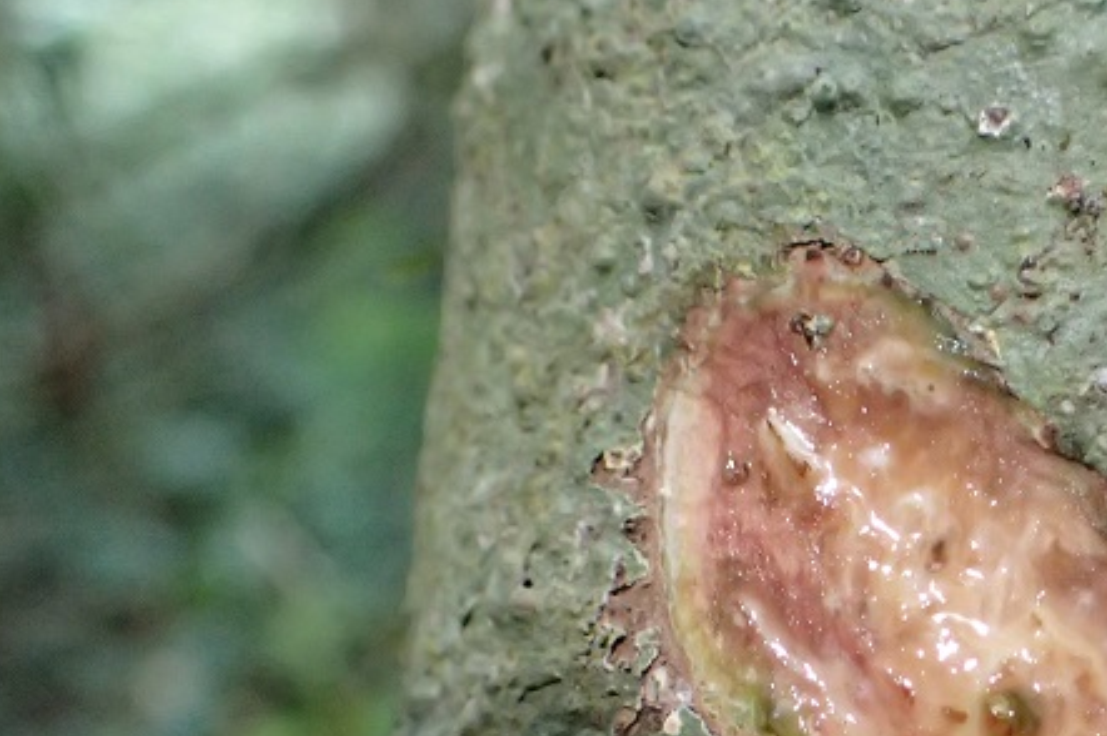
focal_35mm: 65
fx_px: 1997
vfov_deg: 20.3
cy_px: 728
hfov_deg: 29.3
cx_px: 1059
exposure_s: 1/80
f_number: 2.3
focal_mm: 5.5
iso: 800
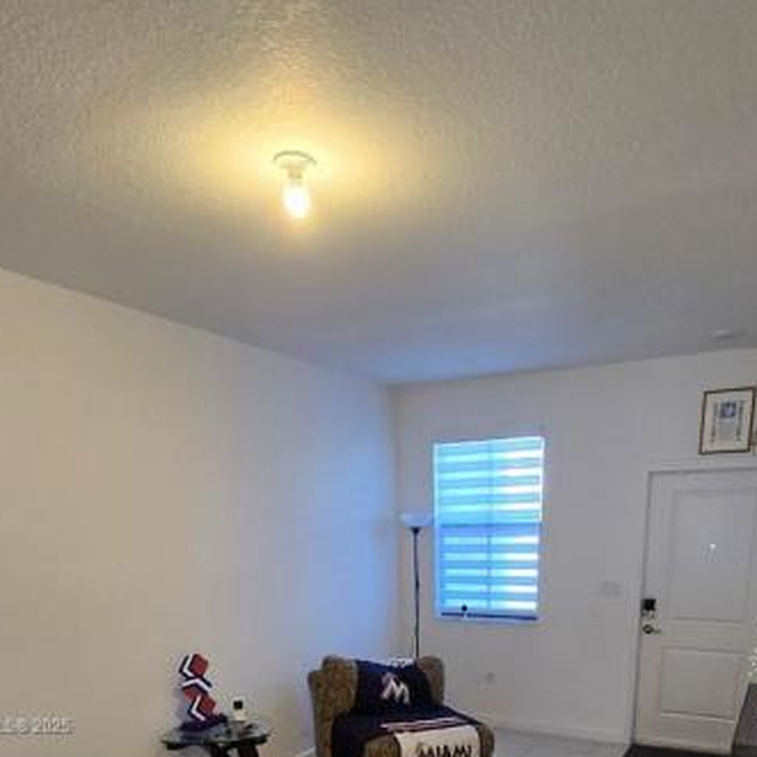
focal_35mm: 25
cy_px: 727
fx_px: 619
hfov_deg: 62.6
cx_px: 437
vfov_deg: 52.4
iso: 320
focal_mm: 2.2
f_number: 2.2
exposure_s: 1/60
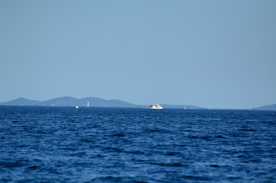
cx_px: 138
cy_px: 92
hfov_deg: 5.3
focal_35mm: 390
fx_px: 2983
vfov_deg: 3.5
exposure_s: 1/8000
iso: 1250
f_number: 5.6
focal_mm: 260
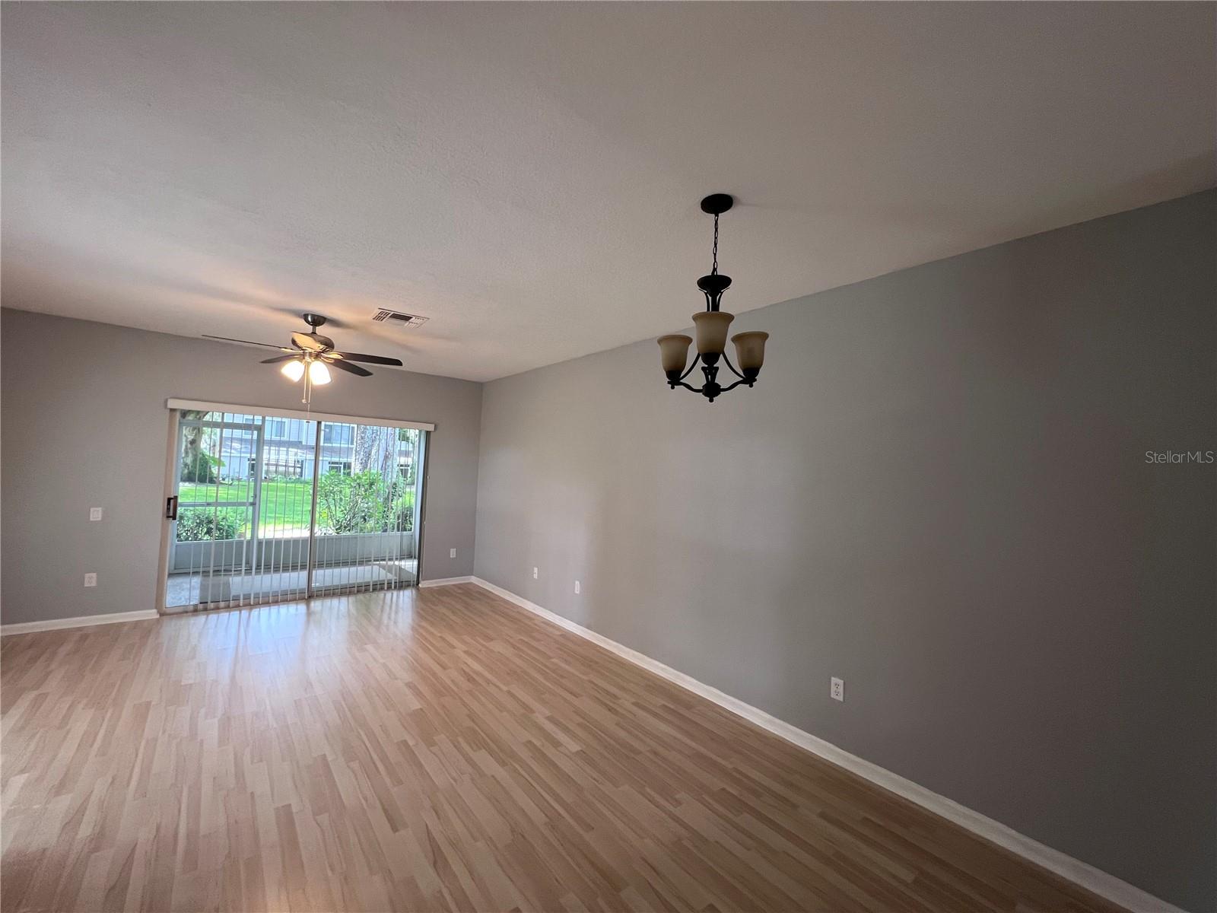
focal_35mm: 13
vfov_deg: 89.9
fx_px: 457
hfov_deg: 106.2
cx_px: 608
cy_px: 456
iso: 125
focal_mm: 1.57
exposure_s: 1/60
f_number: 1.8
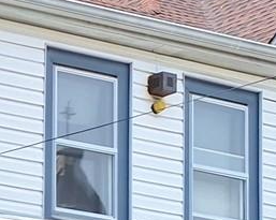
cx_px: -654
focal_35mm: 179
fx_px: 1461
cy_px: 474
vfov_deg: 8.1
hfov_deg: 8.4
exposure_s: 1/1605
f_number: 1.8
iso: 40
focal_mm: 5.54
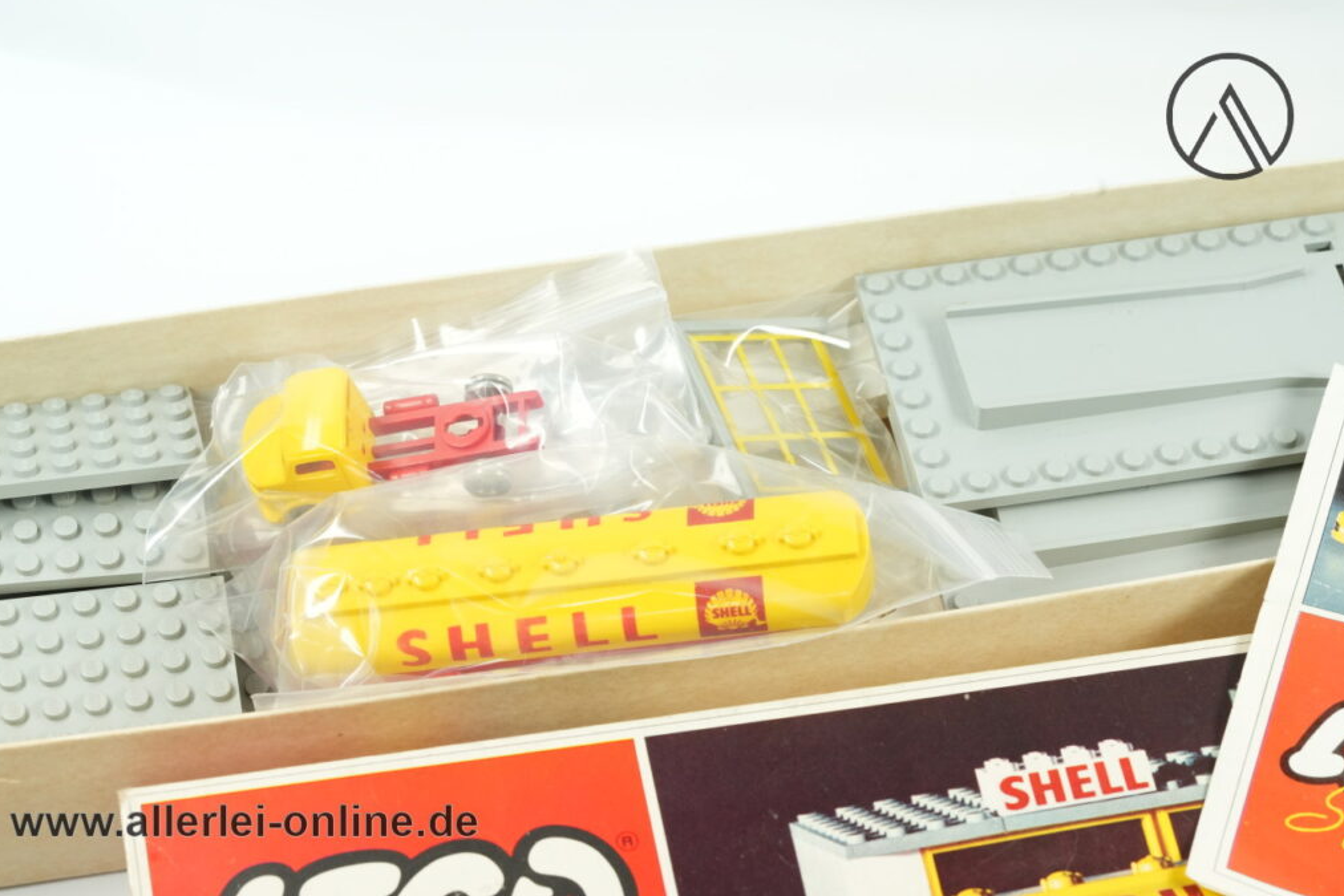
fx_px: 3398
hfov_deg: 22.4
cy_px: 446
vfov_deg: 15.0
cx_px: 673
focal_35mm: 91
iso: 2500
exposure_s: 1/60
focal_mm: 90
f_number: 11
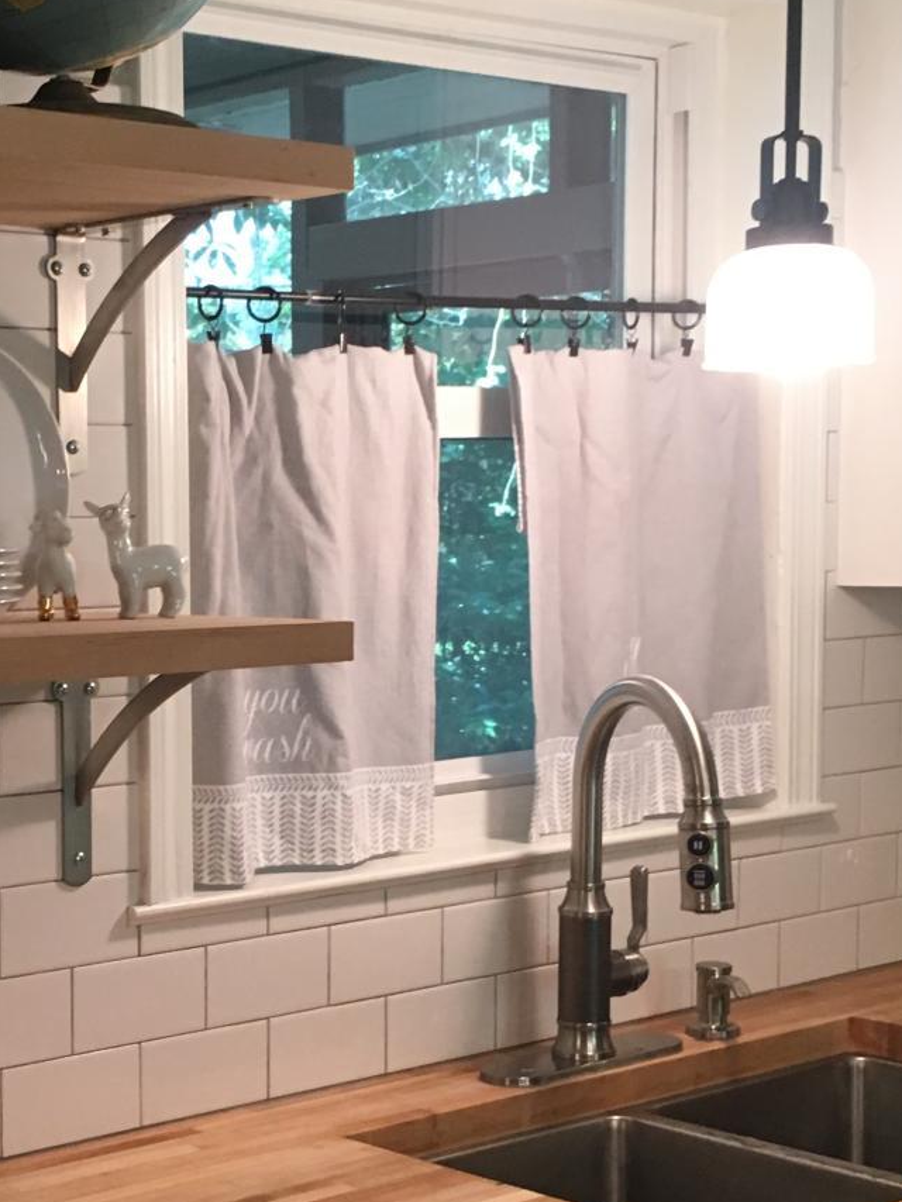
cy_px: 783
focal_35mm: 68
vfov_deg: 28.4
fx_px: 2362
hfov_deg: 21.1
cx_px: 85
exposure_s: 1/30
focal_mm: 4.15
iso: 100
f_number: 2.2
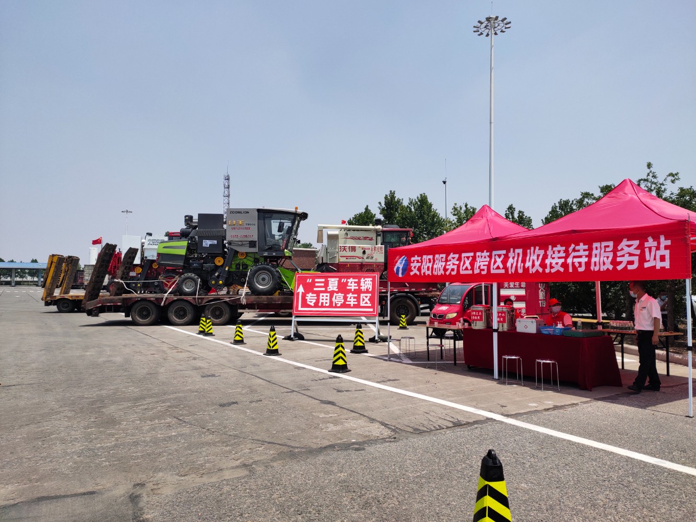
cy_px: 261
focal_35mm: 23
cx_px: 348
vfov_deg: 58.9
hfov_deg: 73.9
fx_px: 462
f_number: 1.79
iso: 56
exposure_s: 1/2163
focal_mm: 4.74
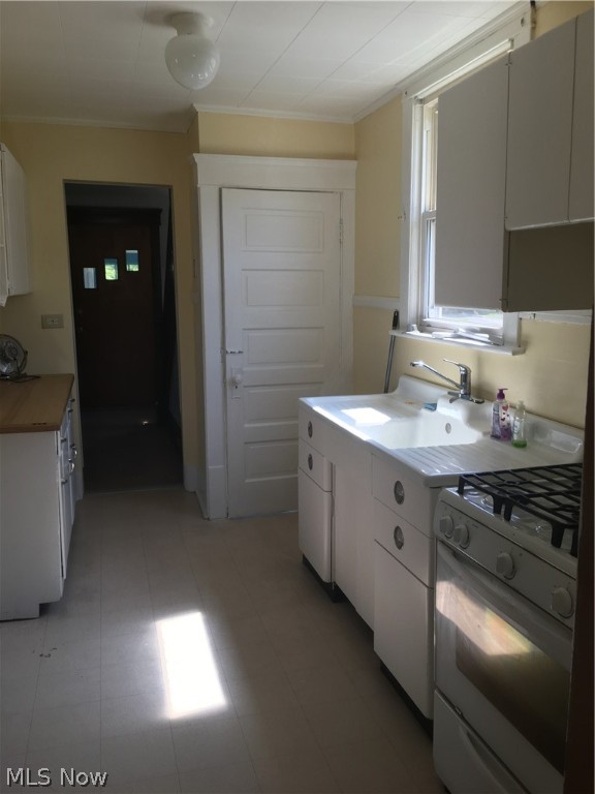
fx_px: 665
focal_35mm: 29
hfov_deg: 48.2
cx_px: 298
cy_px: 397
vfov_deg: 61.7
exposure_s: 1/120
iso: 32
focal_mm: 4.15
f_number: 2.2
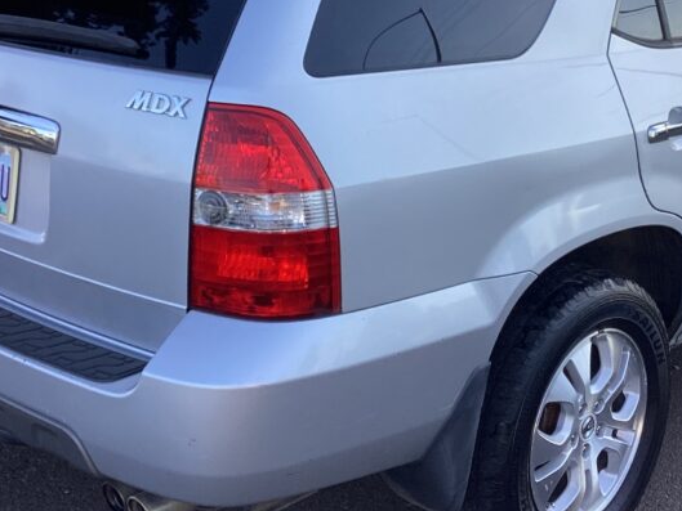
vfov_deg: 24.2
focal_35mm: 60
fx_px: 1182
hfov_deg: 32.0
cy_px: 142
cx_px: 423
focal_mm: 3.3
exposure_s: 1/259
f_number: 2.4
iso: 25
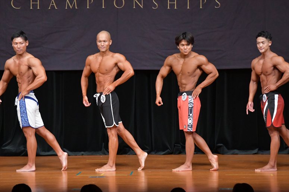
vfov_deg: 5.4
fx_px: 2046
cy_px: 96
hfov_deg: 8.1
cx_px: 144
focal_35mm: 255
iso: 5000
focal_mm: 170
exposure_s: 1/400
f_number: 5.6
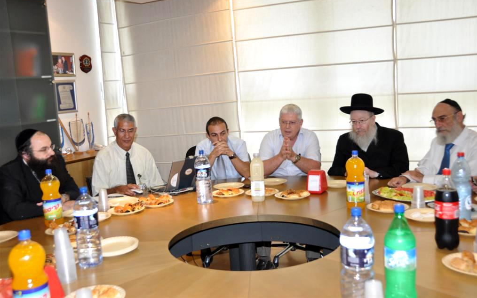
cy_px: 139
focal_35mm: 37
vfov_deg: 34.4
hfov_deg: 52.7
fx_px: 481
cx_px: 240
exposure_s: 1/60
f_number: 4
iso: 640
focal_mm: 24
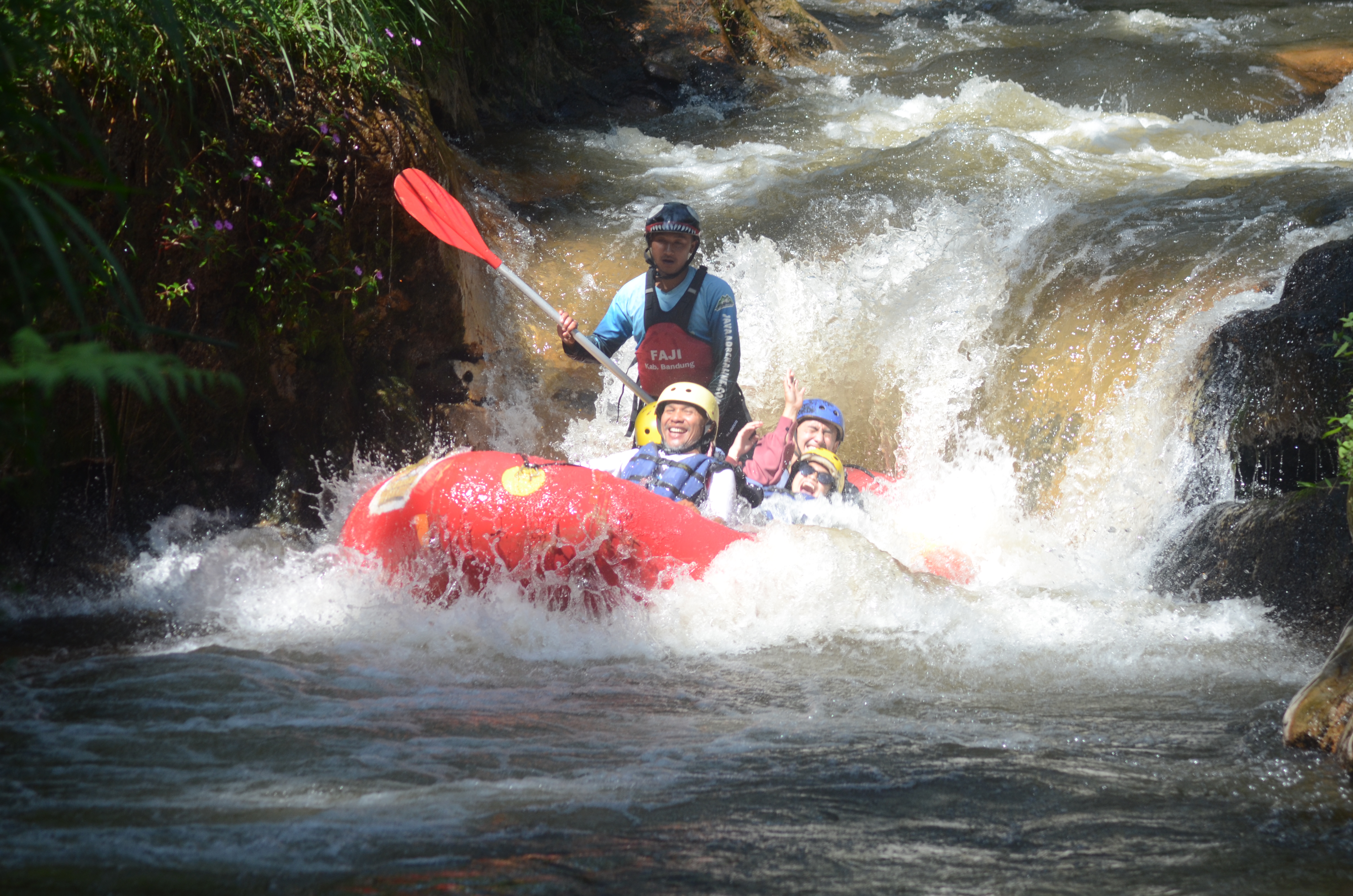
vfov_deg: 5.5
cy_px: 448
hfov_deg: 8.3
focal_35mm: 248
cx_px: 676
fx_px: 9283
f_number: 6.3
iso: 250
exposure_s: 1/320
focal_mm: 165
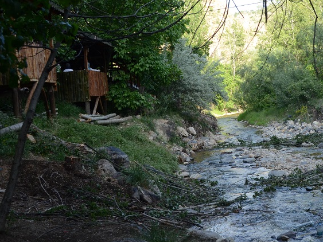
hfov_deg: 39.3
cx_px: 268
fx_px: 429
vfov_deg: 31.1
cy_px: 70
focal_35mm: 46
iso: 1000
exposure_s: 1/1250
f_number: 5
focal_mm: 18
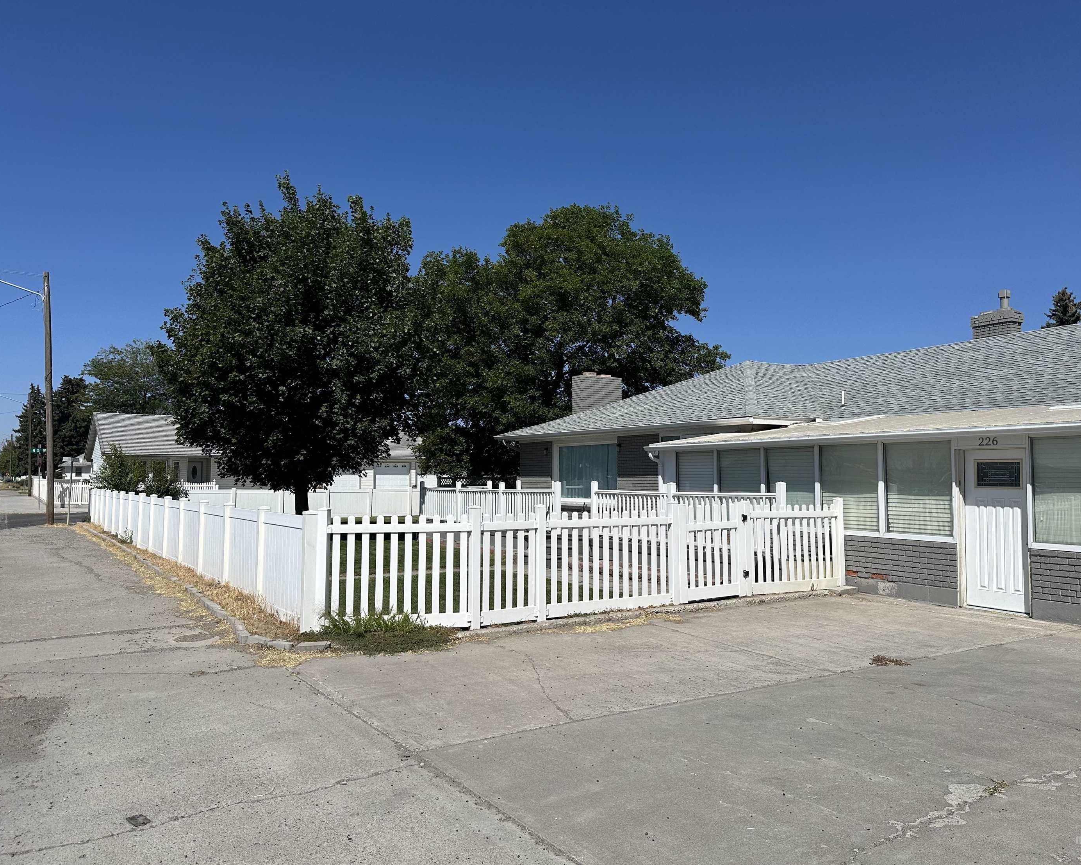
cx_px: 566
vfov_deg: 54.9
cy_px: 431
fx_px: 832
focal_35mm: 26
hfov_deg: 66.0
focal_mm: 6.86
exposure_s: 1/9709
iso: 80
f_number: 1.78
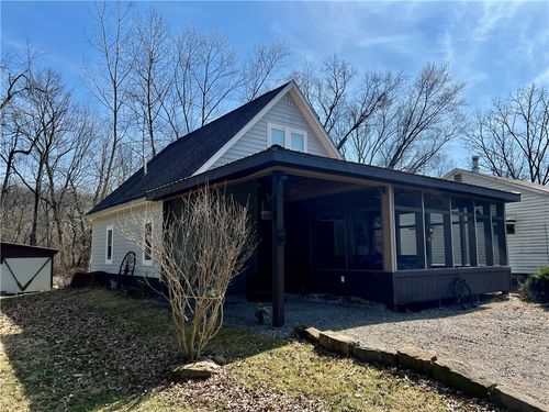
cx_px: 274
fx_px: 412
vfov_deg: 53.1
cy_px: 206
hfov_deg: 67.3
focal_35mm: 26
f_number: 1.5
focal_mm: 5.7
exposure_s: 1/7463
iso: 50
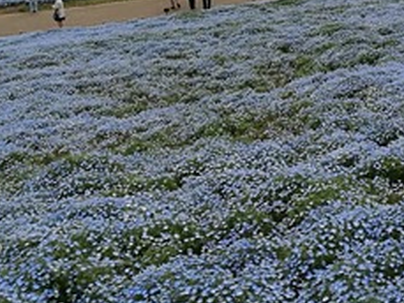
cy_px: -169
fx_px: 993
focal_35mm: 85
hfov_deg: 21.5
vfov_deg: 15.8
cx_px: 471
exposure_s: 1/1353
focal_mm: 4.5
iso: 50
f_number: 2.2
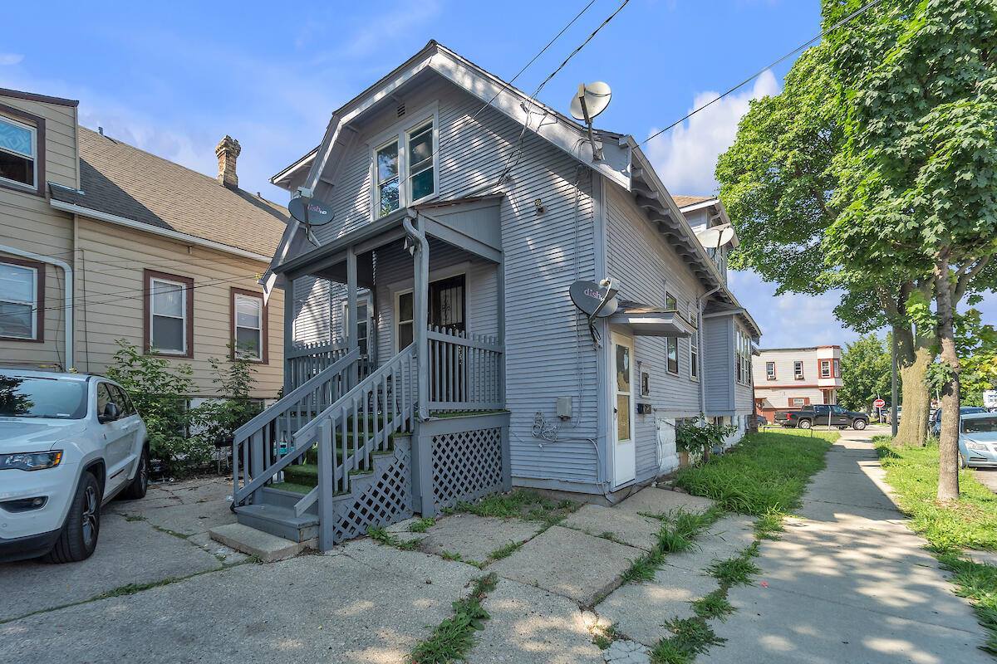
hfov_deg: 104.3
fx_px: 388
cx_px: 498
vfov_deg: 81.2
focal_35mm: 14
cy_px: 332
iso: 400
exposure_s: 1/250
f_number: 9
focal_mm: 14
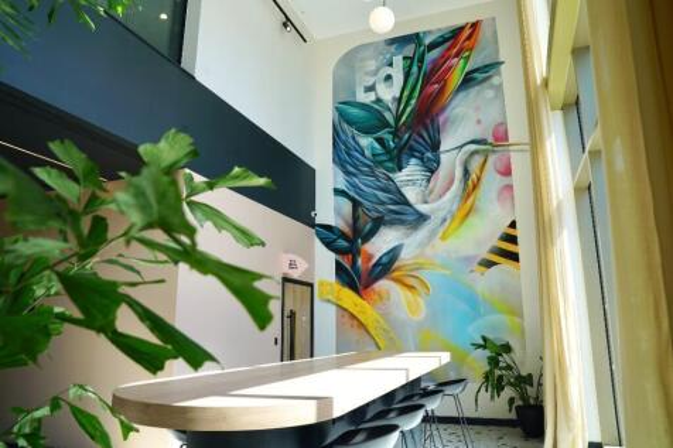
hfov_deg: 73.8
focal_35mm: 24
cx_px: 336
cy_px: 224
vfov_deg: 53.1
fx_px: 448
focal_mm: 24
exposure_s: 1/60
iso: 100
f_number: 6.3
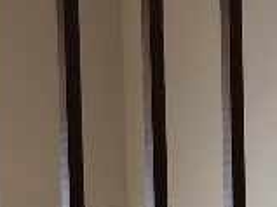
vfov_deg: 7.8
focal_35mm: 187
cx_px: 152
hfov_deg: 10.6
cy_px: -59
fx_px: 1495
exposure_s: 1/15
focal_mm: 4.15
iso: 32
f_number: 2.2
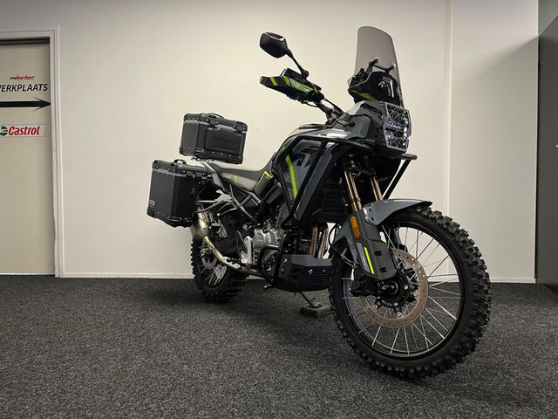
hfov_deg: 67.3
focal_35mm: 26
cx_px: 279
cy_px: 210
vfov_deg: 53.1
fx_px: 419
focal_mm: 5.1
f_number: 1.6
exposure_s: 1/50
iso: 100
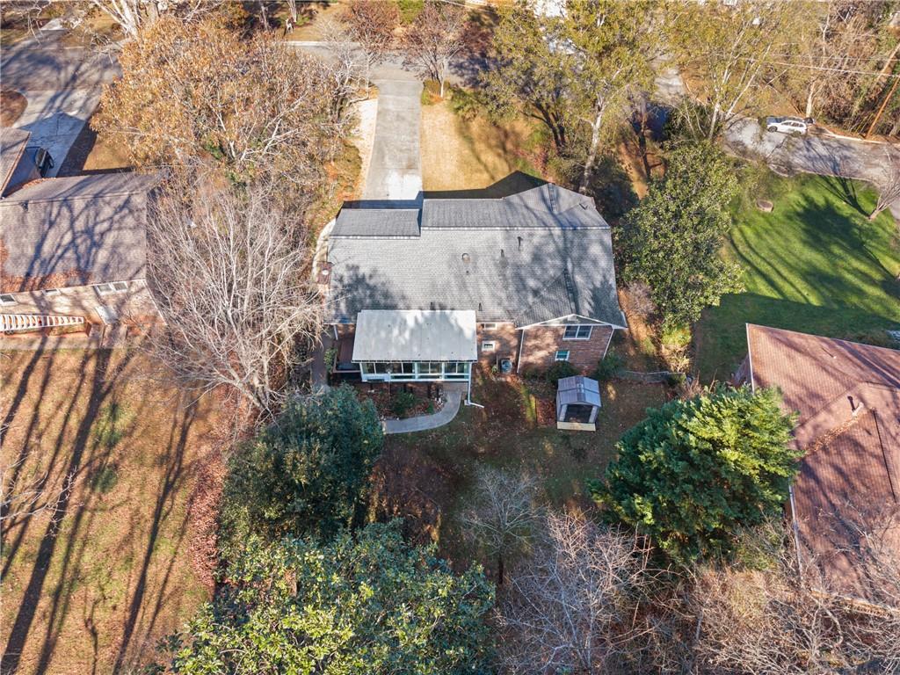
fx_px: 624
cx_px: 450
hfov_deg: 71.6
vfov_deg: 56.8
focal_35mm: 24
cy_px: 338
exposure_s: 1/320
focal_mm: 8.67
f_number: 1.8
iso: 100
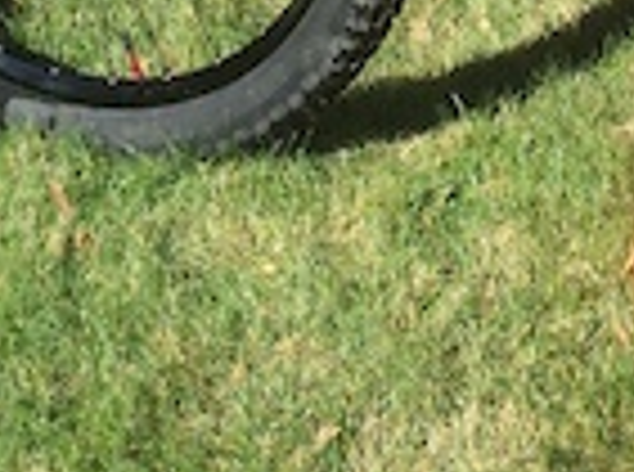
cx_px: 859
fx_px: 3014
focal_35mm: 165
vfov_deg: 8.3
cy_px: -625
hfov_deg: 11.6
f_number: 2.2
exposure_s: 1/1053
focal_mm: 4.15
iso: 32
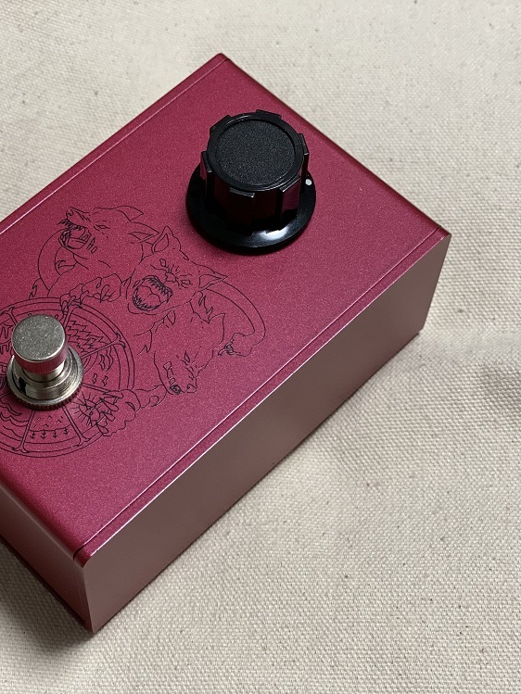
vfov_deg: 27.8
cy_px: 347
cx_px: 175
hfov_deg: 20.9
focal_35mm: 70
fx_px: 1404
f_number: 2
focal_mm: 6
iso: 200
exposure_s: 1/100
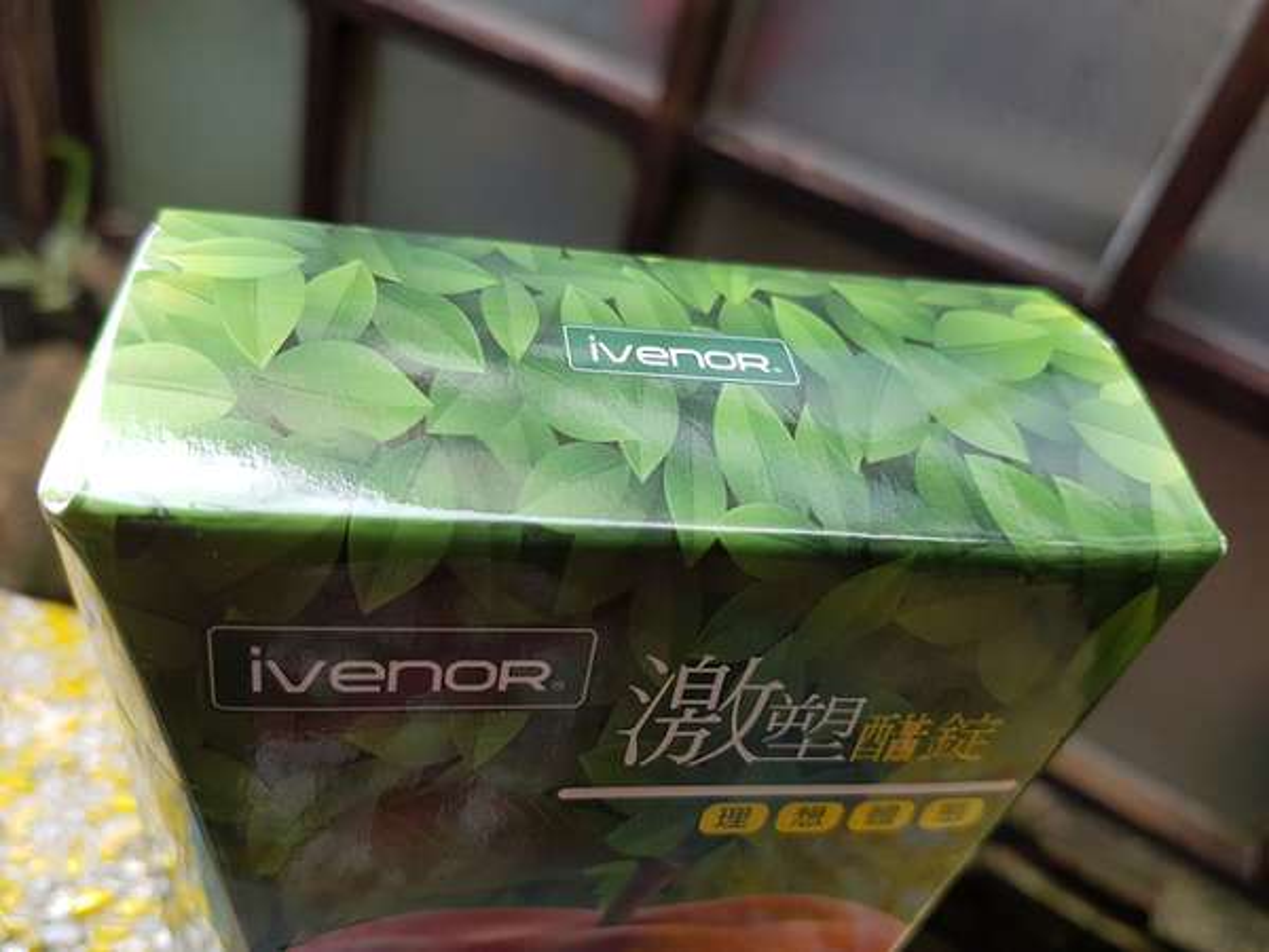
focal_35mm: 26
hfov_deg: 67.3
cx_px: 634
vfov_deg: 53.1
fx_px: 953
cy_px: 476
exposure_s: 1/120
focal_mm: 4.2
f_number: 1.7
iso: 50
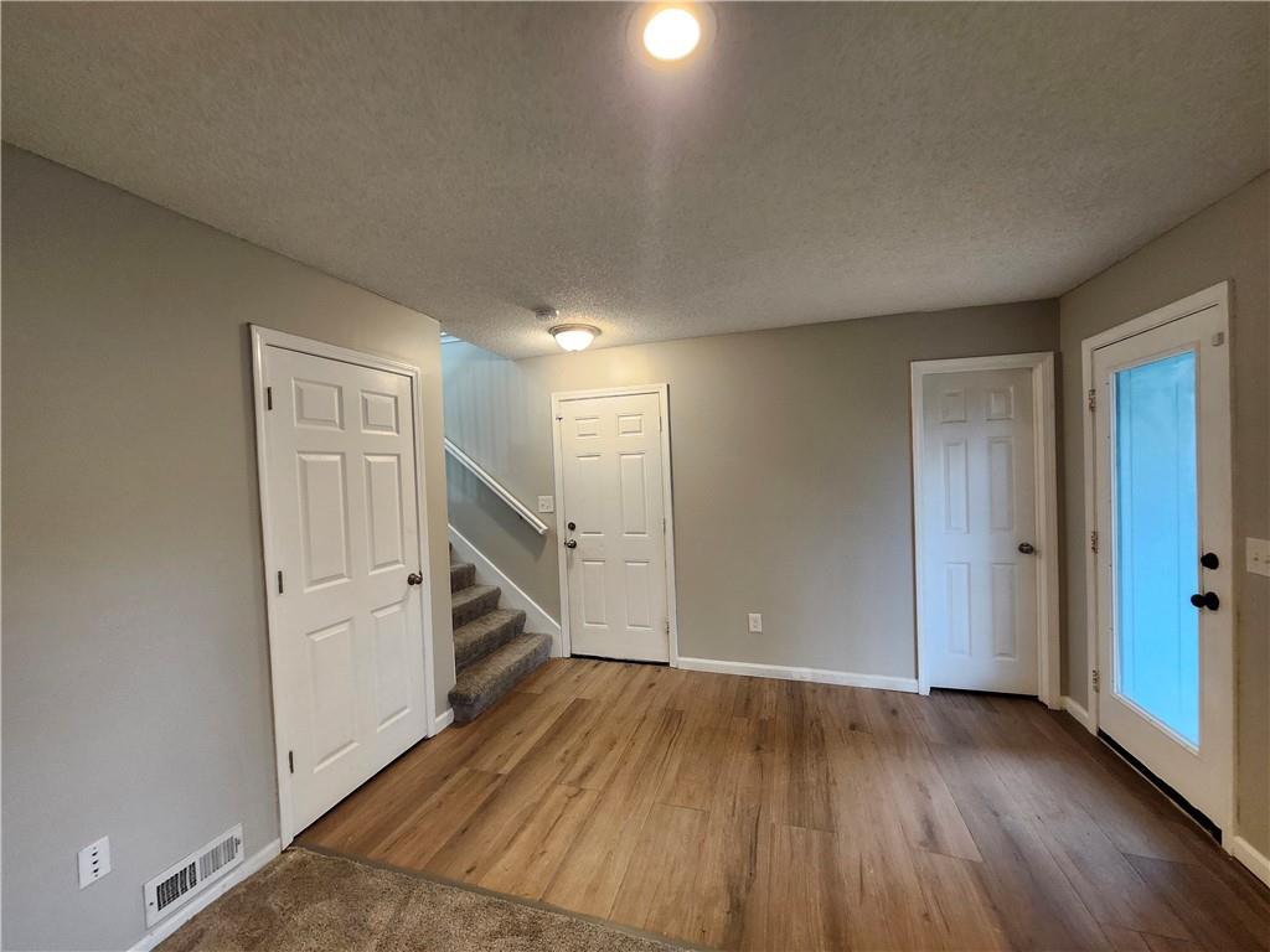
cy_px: 476
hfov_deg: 106.2
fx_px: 477
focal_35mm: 13
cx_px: 635
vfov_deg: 89.9
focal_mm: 1.74
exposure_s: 1/60
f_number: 2.2
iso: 400
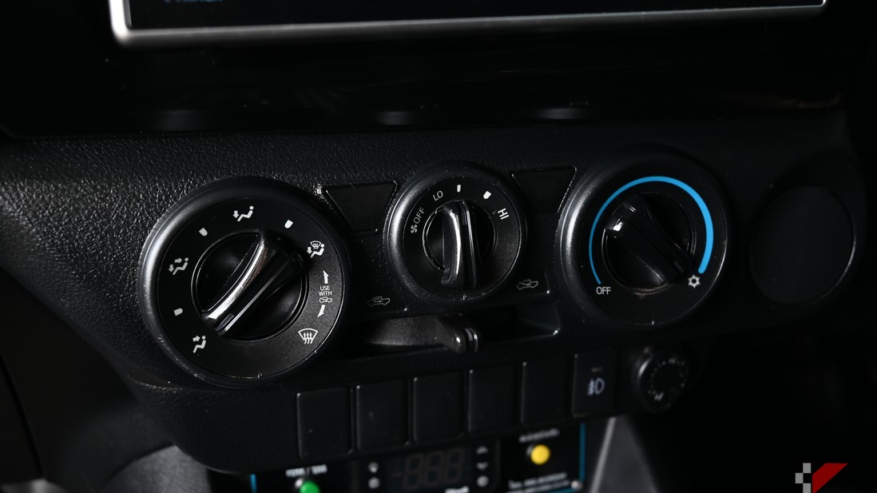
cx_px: 438
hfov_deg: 48.4
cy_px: 254
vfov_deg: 28.3
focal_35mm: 42
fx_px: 976
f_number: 5.6
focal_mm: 40
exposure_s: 1/30
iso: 200
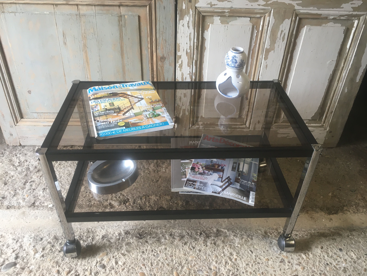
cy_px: 138
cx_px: 184
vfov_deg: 48.2
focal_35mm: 29
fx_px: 307
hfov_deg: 61.7
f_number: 2.2
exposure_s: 1/33
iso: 80
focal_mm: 4.15
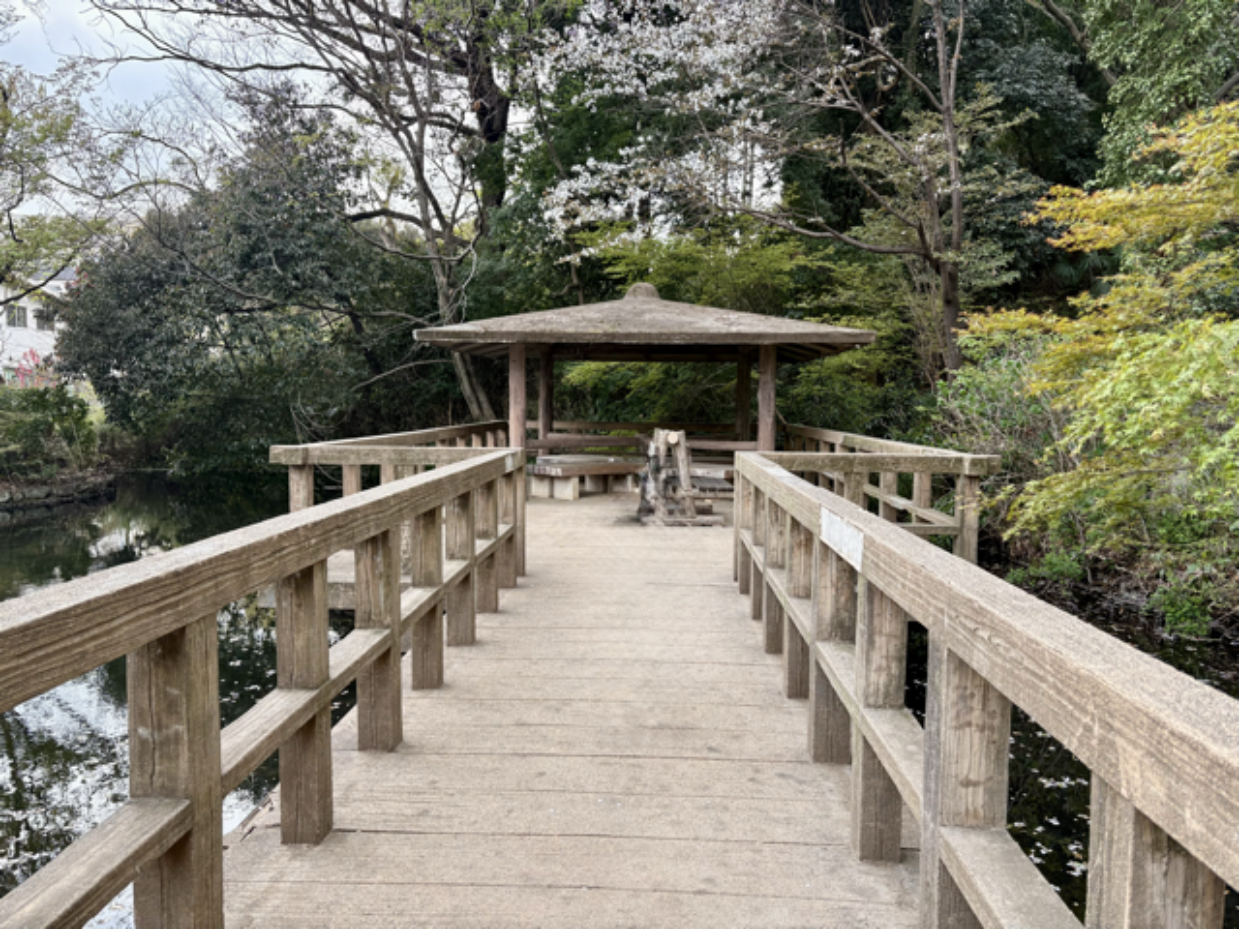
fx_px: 931
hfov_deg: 67.3
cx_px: 620
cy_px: 464
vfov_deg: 53.1
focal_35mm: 26
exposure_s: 1/284
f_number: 1.6
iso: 64
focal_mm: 5.96
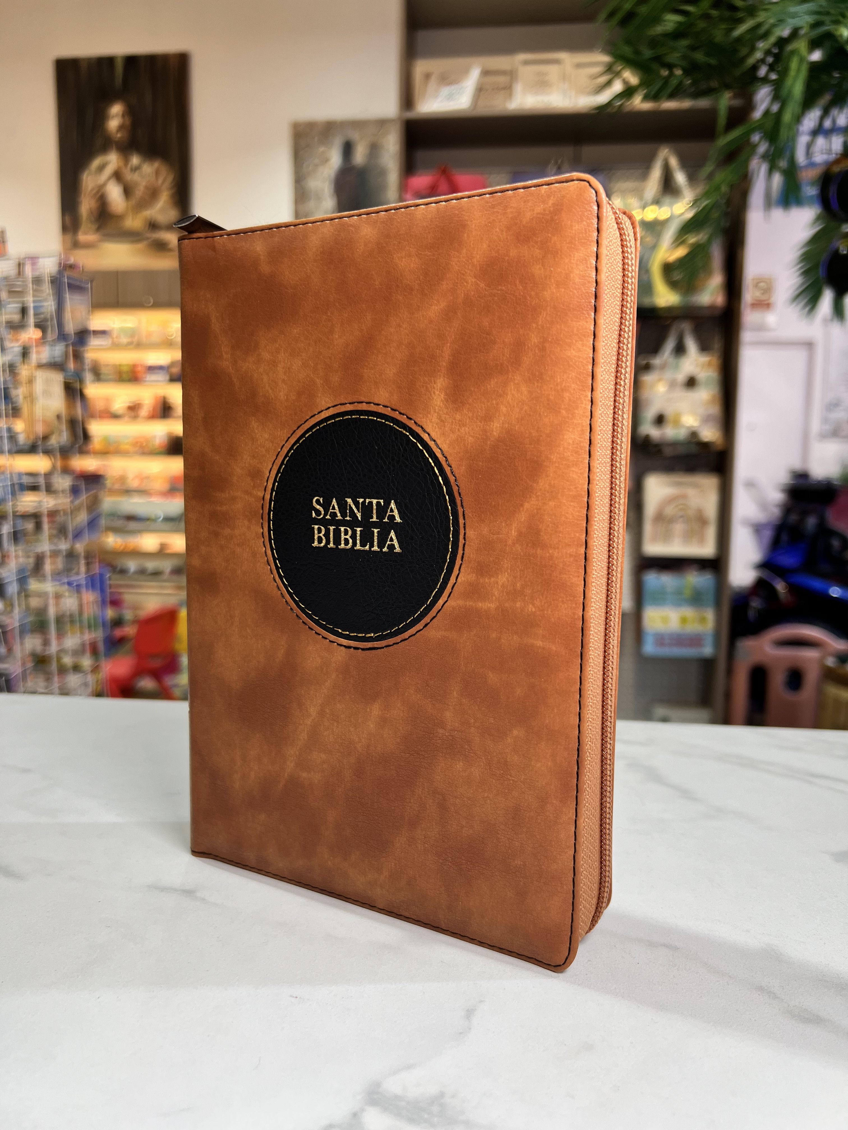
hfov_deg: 53.1
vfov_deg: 67.3
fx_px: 849
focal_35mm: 26
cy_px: 565
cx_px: 424
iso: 64
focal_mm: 5.7
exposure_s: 1/120
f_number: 1.5
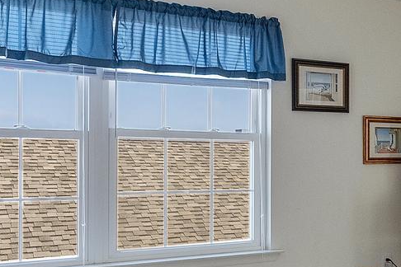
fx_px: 657
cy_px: 163
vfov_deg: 23.0
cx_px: 507
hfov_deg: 28.5
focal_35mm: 59
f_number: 7.1
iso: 400
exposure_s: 1/80
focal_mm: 14
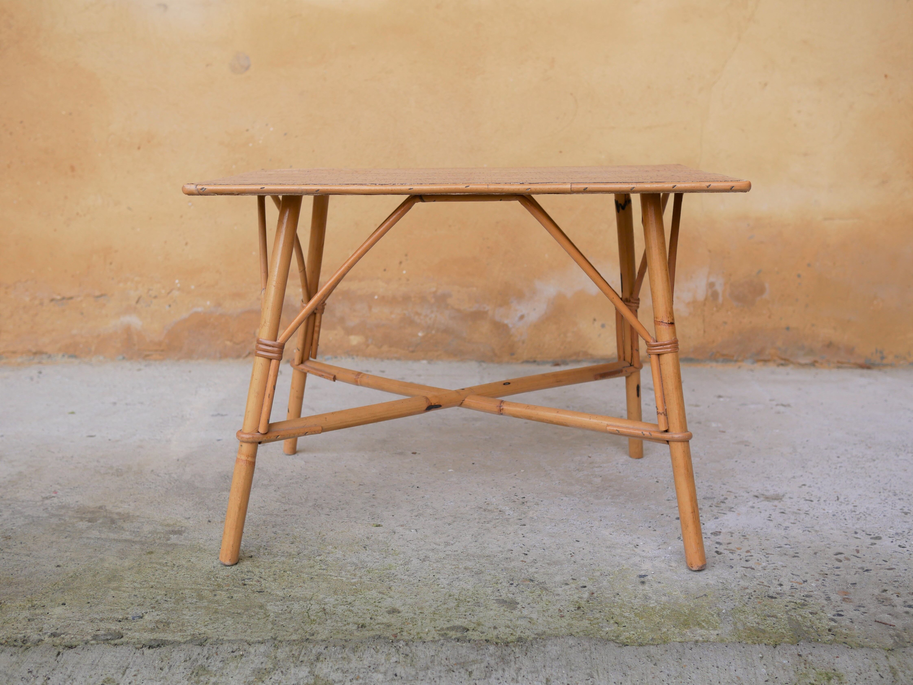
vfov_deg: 36.0
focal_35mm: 40
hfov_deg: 46.8
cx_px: 456
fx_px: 1055
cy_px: 342
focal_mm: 20
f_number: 2.8
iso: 200
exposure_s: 1/320
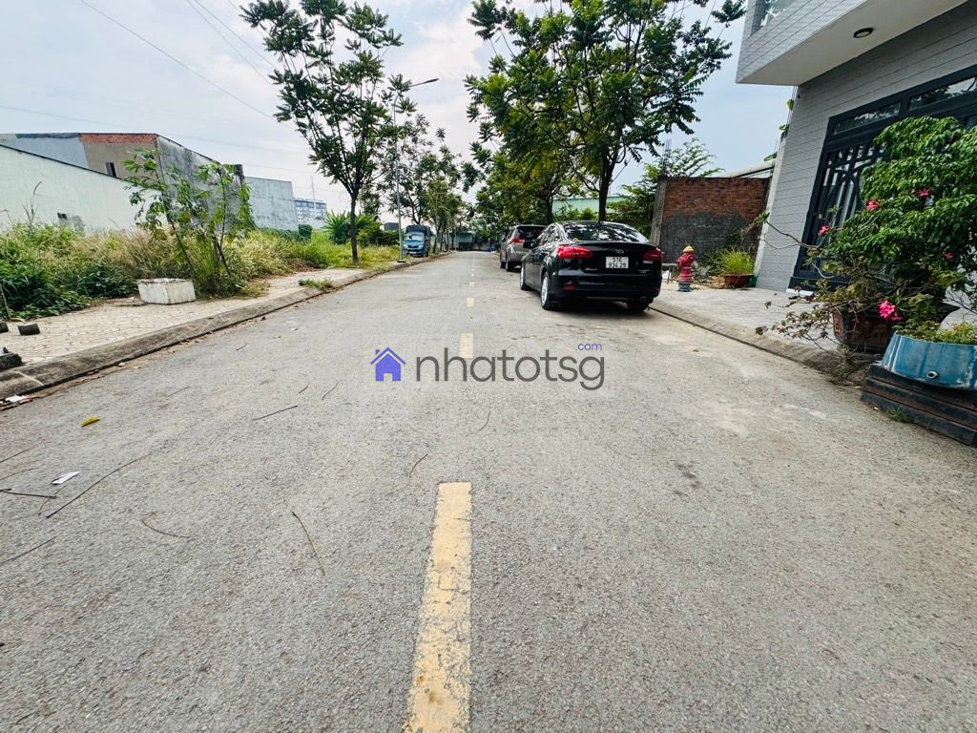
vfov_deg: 85.7
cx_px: 488
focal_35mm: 14
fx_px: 395
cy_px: 366
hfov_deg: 102.1
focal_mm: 2.22
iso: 40
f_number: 2.2
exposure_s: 1/423
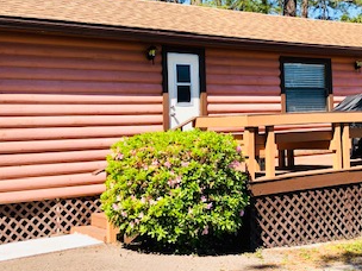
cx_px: 274
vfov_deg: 24.6
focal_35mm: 59
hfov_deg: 32.1
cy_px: 82
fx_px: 617
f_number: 1.8
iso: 20
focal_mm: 4
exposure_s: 1/827
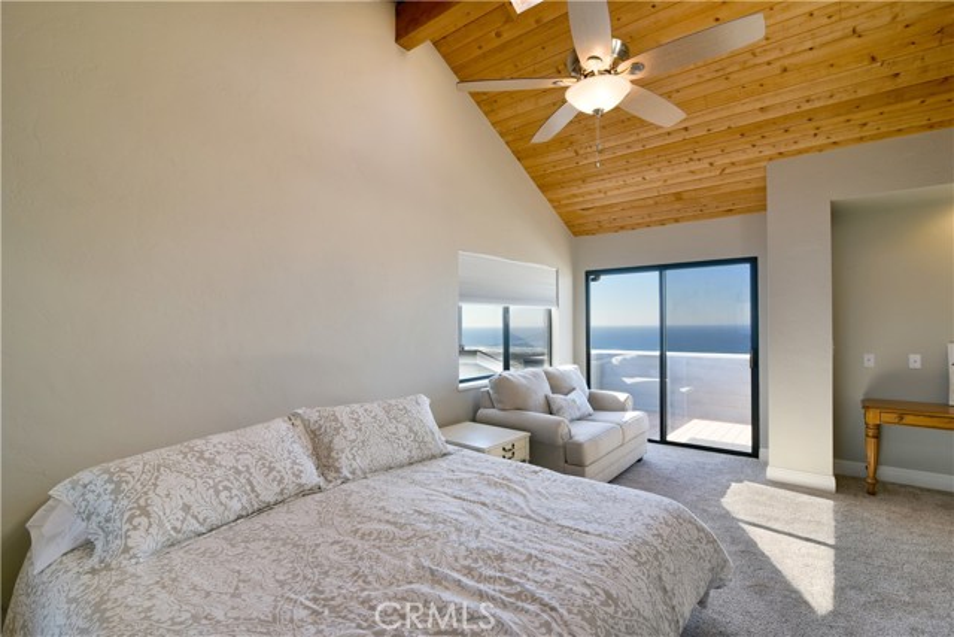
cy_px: 318
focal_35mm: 16
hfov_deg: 96.7
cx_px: 477
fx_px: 424
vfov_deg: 73.8
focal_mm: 16
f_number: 10
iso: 400
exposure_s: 1/320
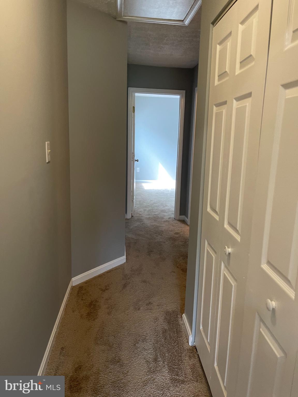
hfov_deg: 53.1
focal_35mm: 26
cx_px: 149
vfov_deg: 67.3
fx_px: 298
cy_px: 198
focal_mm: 5.1
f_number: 1.6
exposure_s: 1/60
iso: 200
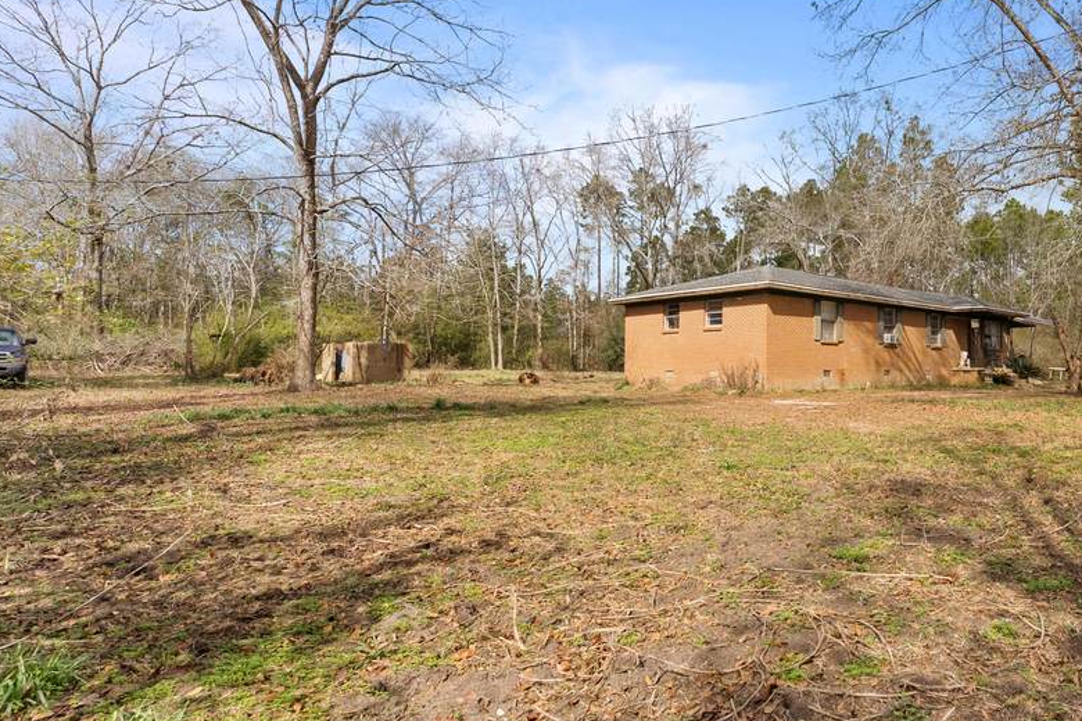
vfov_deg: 55.0
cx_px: 836
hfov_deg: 70.0
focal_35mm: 23
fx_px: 691
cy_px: 329
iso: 320
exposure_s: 1/320
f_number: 7.1
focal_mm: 14
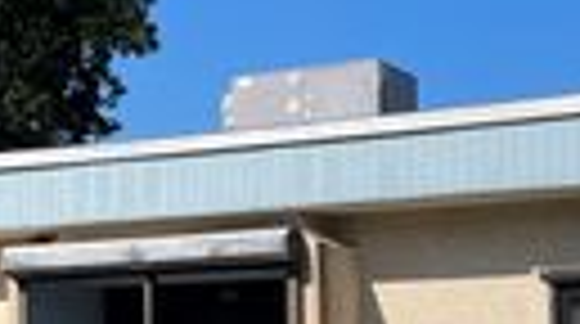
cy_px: 326
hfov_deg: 19.3
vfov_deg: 10.8
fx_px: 1689
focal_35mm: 110
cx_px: 103
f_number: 1.6
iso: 32
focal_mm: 4.2
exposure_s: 1/3861
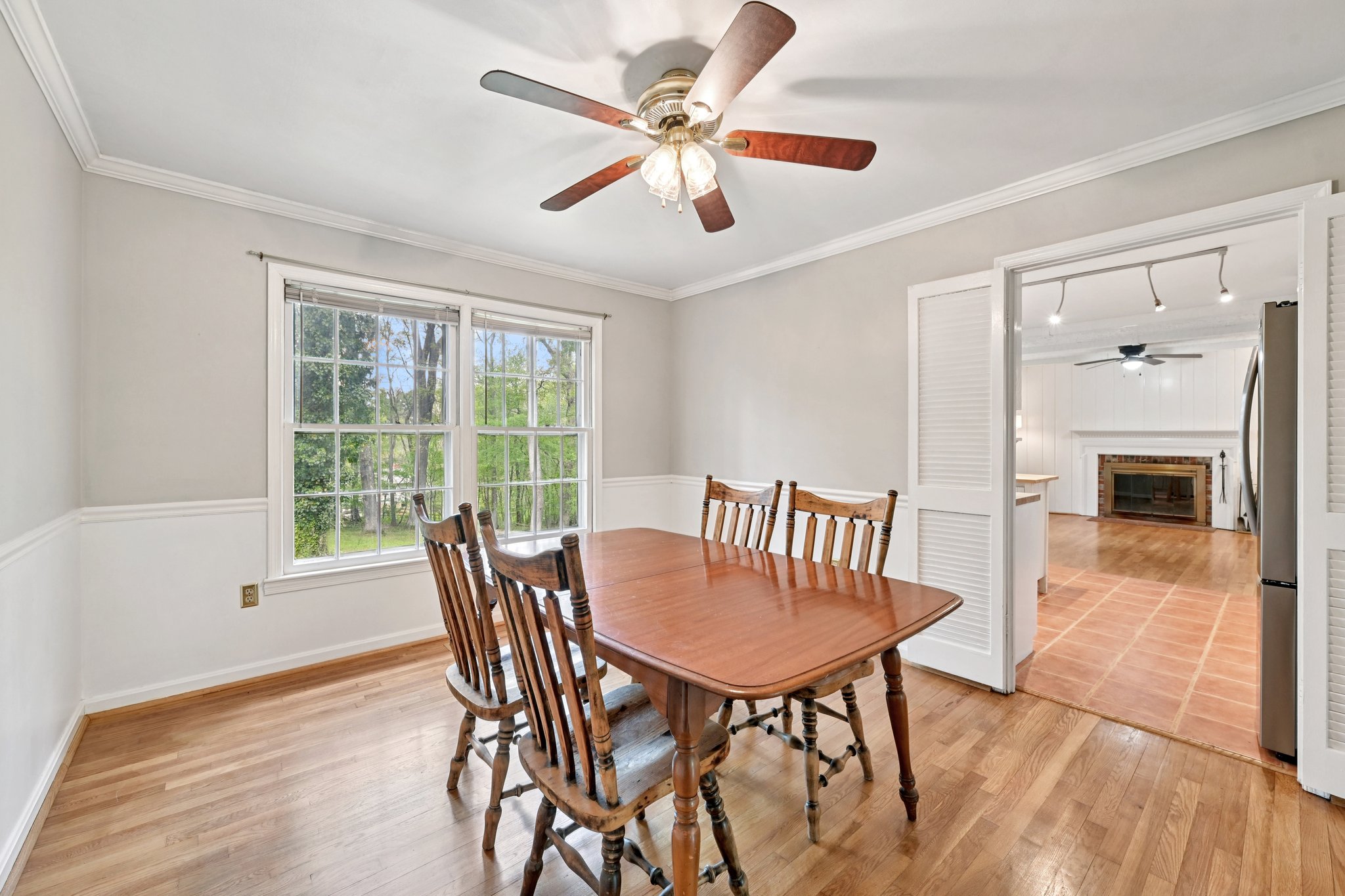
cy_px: 448
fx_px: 523
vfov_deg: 81.2
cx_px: 672
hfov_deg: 104.3
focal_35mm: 14
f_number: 8
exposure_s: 1/13
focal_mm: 14
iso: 400
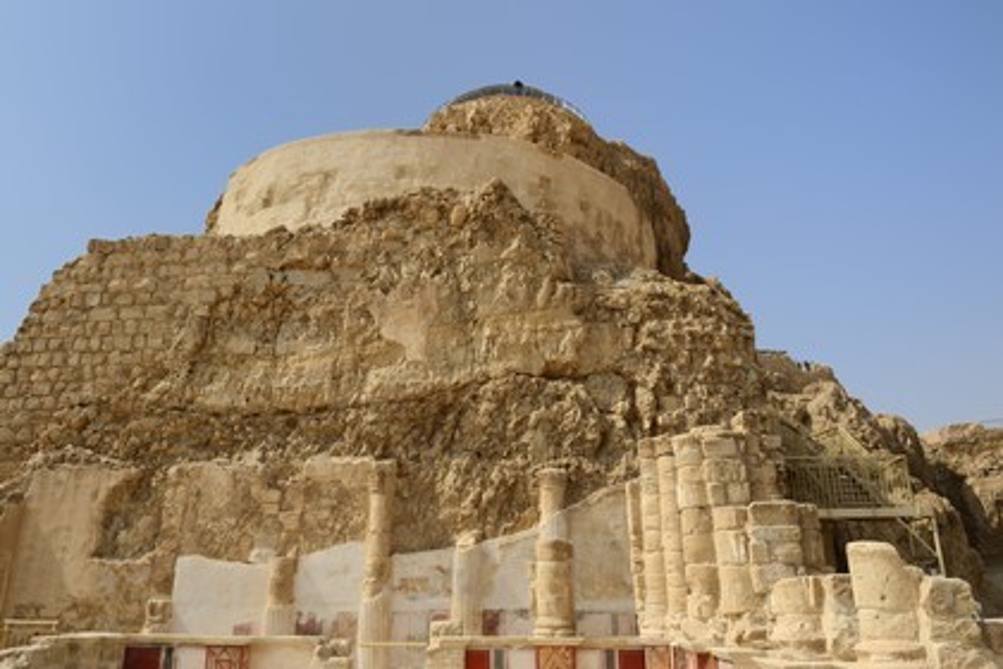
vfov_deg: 49.6
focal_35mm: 26
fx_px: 724
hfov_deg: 69.4
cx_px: 502
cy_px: 334
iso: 100
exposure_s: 1/200
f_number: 10
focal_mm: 26
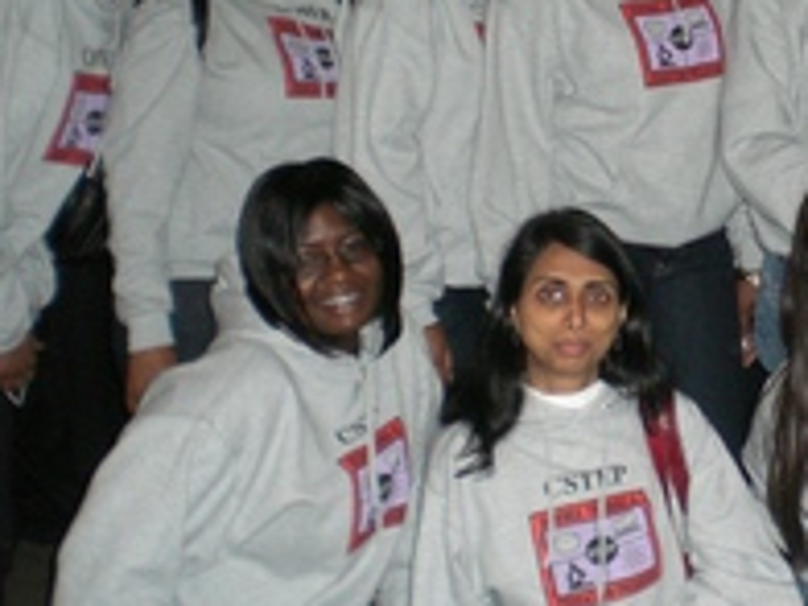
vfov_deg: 19.3
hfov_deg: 24.8
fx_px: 1774
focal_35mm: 76
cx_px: 744
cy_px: 159
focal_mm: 6.3
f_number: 3.1
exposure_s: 1/60
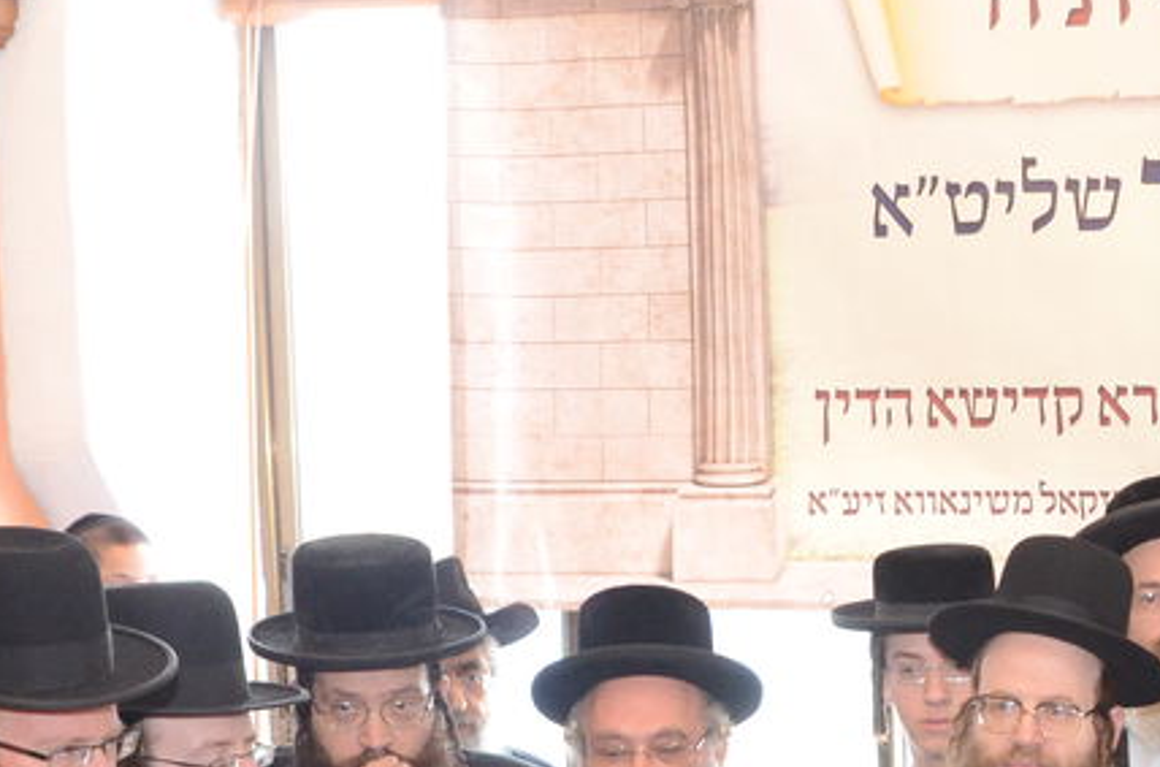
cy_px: 831
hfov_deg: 18.2
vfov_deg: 12.4
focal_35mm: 108
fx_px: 3471
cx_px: 1304
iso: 1250
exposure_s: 1/125
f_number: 4.5
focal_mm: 22
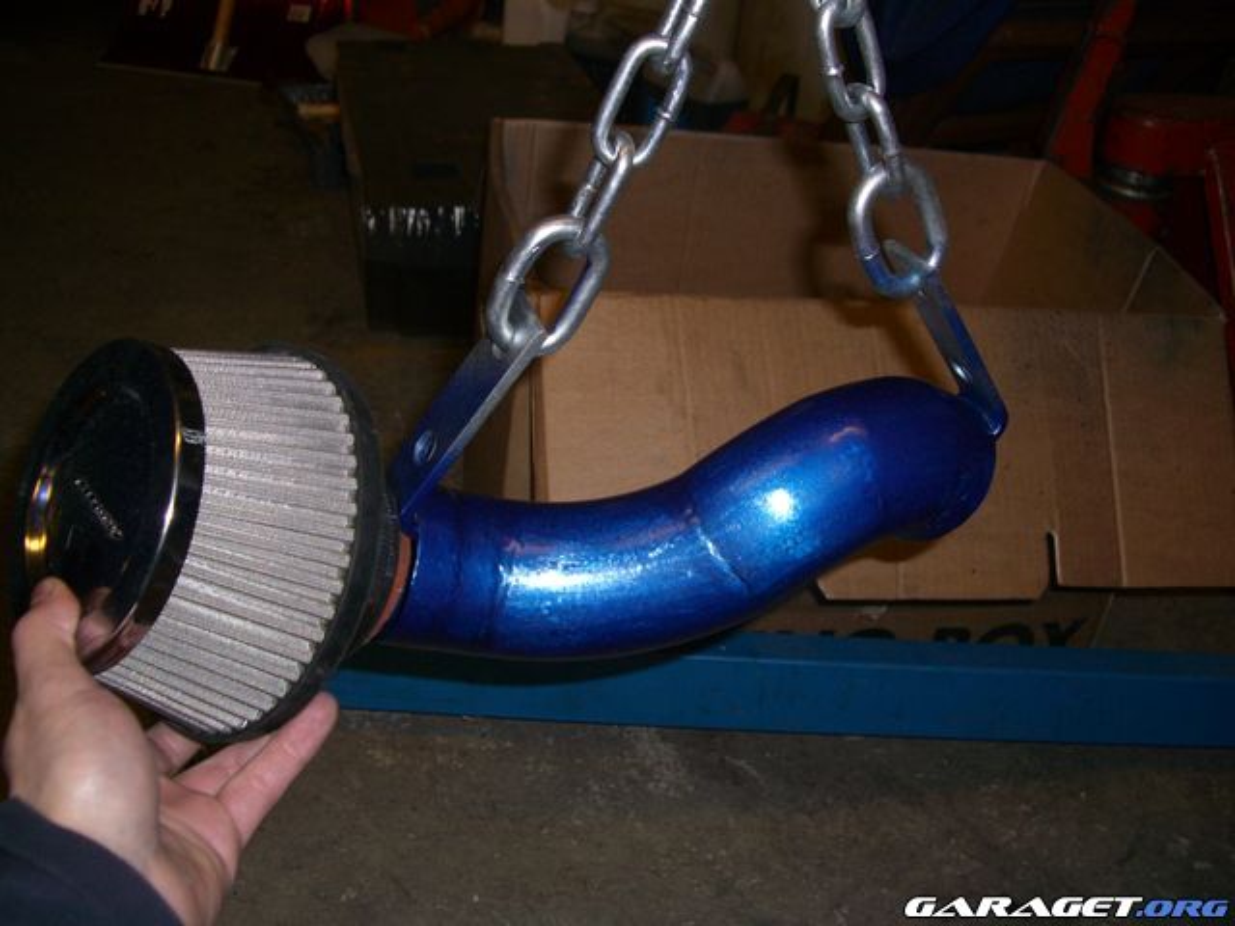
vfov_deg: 37.7
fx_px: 1356
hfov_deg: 49.0
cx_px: 618
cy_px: 463
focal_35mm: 38
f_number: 2.8
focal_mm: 7.9
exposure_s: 1/60
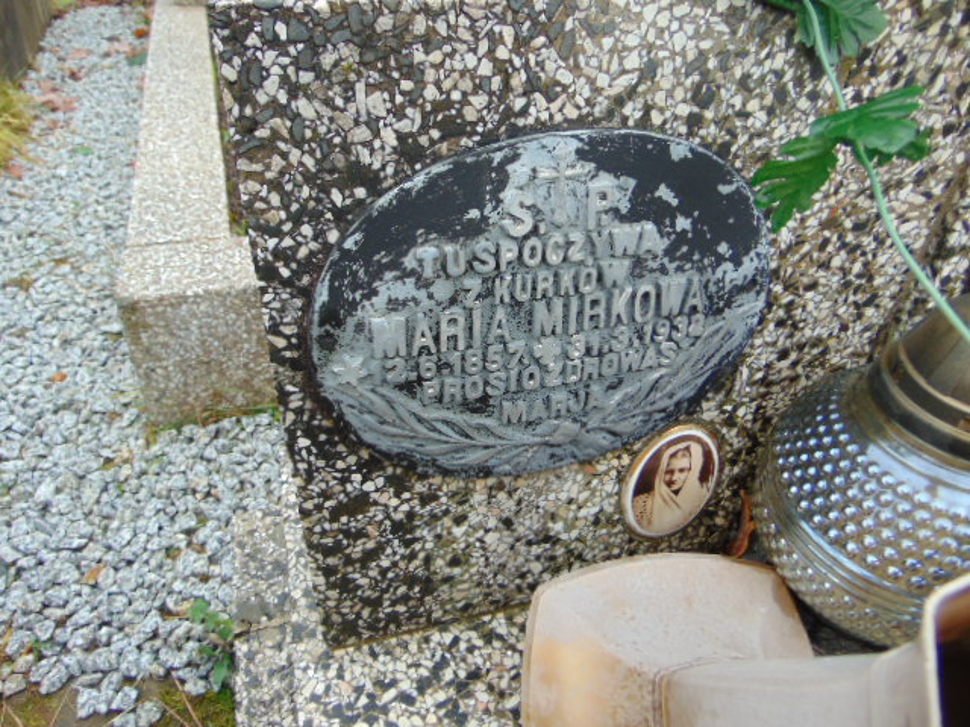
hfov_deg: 69.4
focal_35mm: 25
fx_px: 701
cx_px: 485
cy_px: 364
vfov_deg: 54.9
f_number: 3
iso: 80
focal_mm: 4.5
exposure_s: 1/80
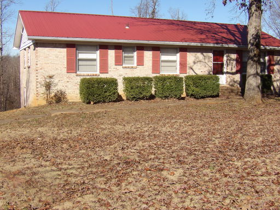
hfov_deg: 41.2
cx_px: 140
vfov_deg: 31.5
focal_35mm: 46
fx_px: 372
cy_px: 105
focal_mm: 8.2
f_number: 5.4
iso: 100
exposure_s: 1/495
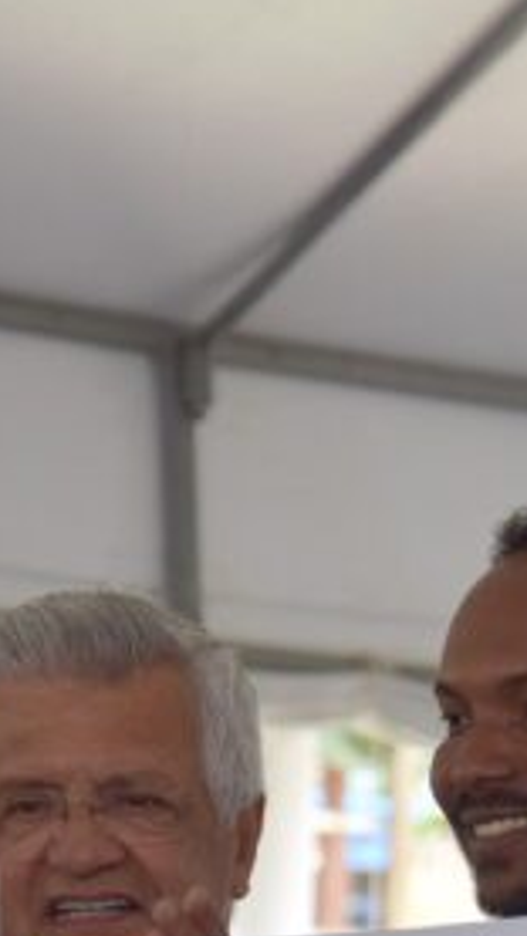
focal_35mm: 358
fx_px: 8896
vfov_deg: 6.0
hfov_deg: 3.4
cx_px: 676
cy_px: 742
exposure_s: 1/320
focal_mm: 85
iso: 400
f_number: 5.6
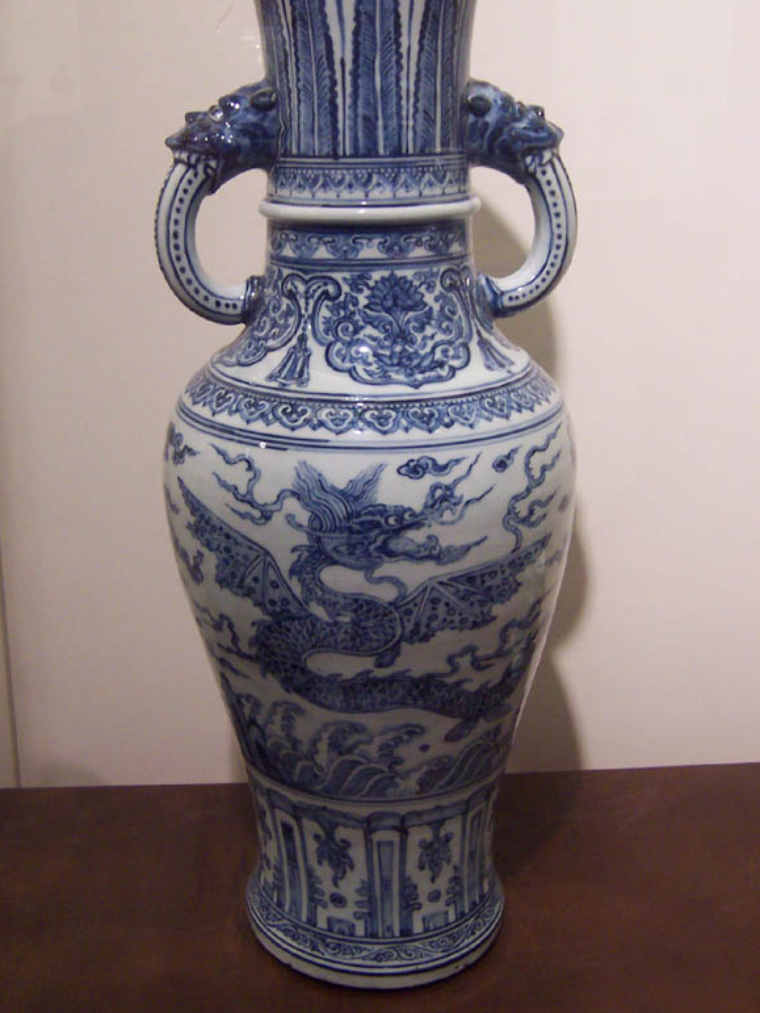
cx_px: 322
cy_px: 423
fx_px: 1228
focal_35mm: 42
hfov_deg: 34.3
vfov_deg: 44.6
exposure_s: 1/15
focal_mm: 5.6
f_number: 2.8
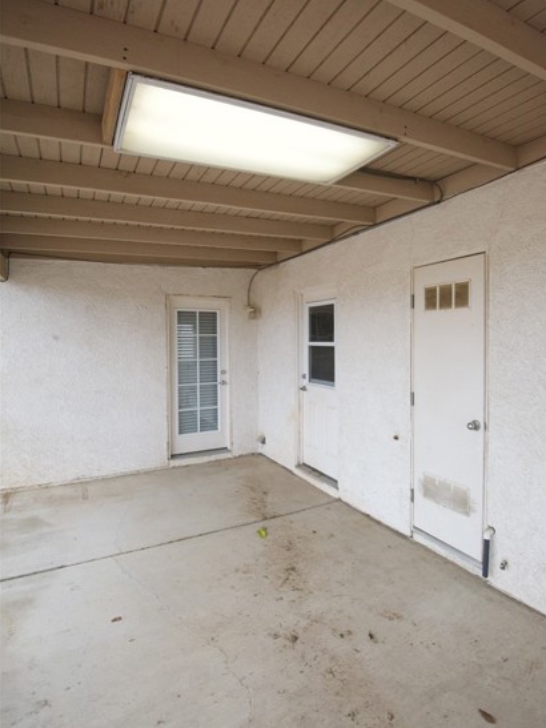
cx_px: 283
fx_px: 379
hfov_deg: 71.5
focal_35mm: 18
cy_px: 349
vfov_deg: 87.7
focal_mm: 16
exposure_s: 1/400
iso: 2500
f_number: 10
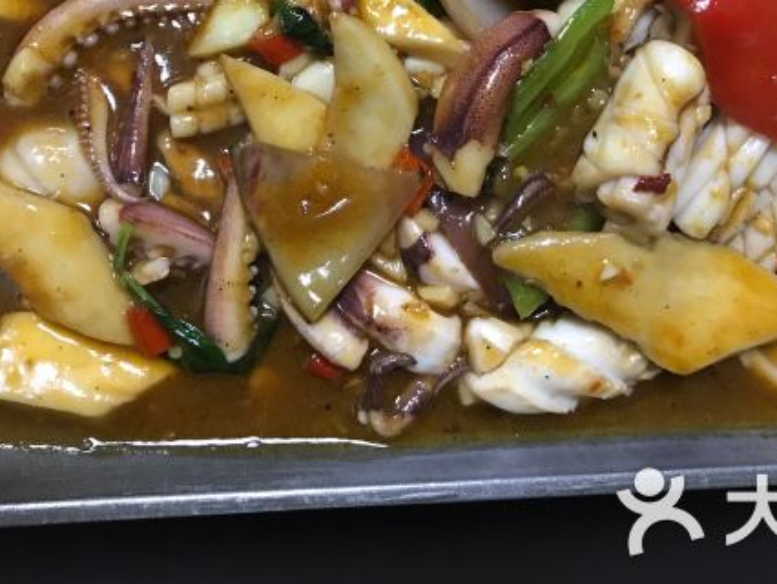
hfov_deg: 41.1
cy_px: 127
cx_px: 436
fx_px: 1033
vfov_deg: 30.9
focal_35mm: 46
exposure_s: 1/9
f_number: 1.8
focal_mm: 3.99
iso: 100
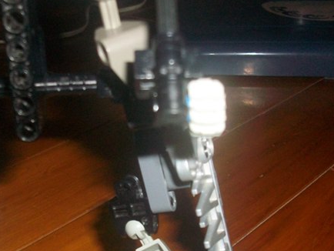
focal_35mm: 54
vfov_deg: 27.0
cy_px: 138
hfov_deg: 35.5
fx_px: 521
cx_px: 144
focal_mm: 5.7
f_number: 2.8
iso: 160
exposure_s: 1/60
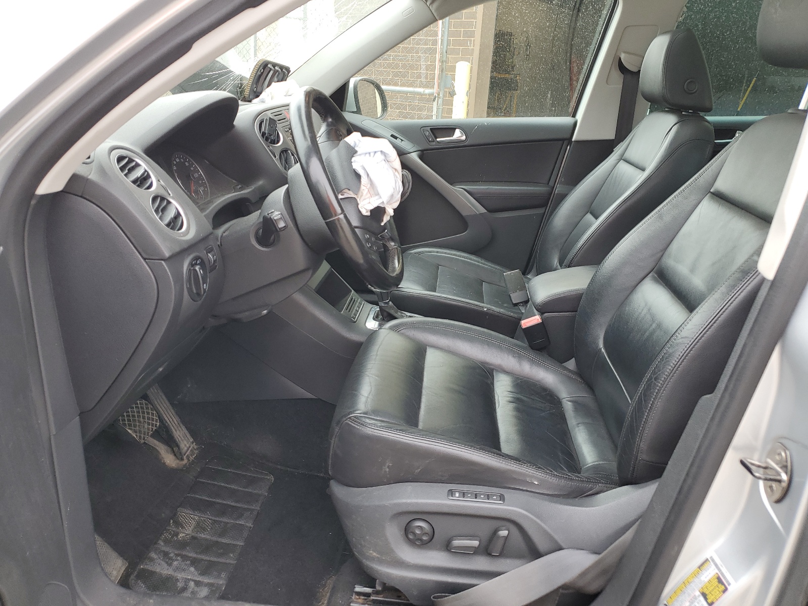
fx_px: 607
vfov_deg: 53.1
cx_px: 404
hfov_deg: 67.3
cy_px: 303
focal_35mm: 26
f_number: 1.5
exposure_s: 1/141
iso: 50
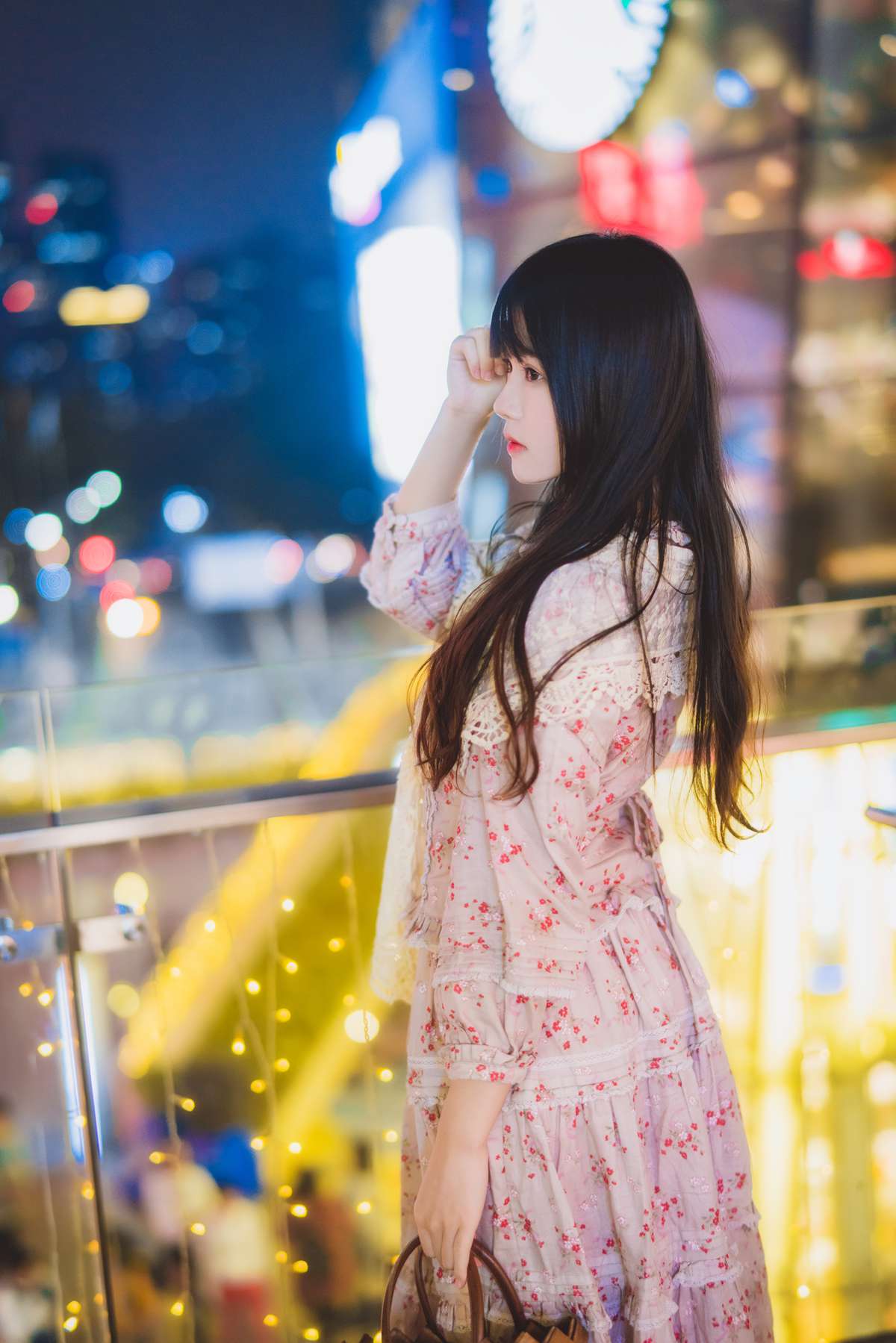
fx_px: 1866
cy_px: 672
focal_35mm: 50
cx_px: 448
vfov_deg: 39.6
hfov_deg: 27.0
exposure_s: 1/100
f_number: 1.4
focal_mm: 50
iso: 1600
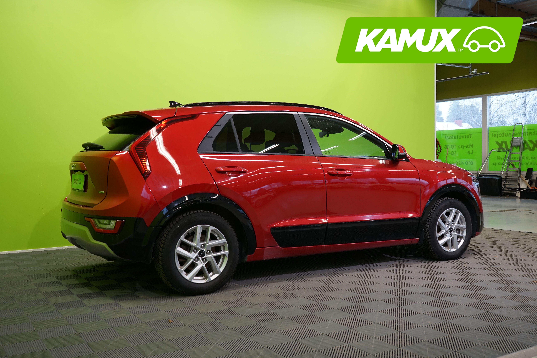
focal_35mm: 36
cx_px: 268
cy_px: 179
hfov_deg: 53.1
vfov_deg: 36.9
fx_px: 537
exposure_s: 1/30
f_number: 5.6
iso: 500
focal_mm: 36
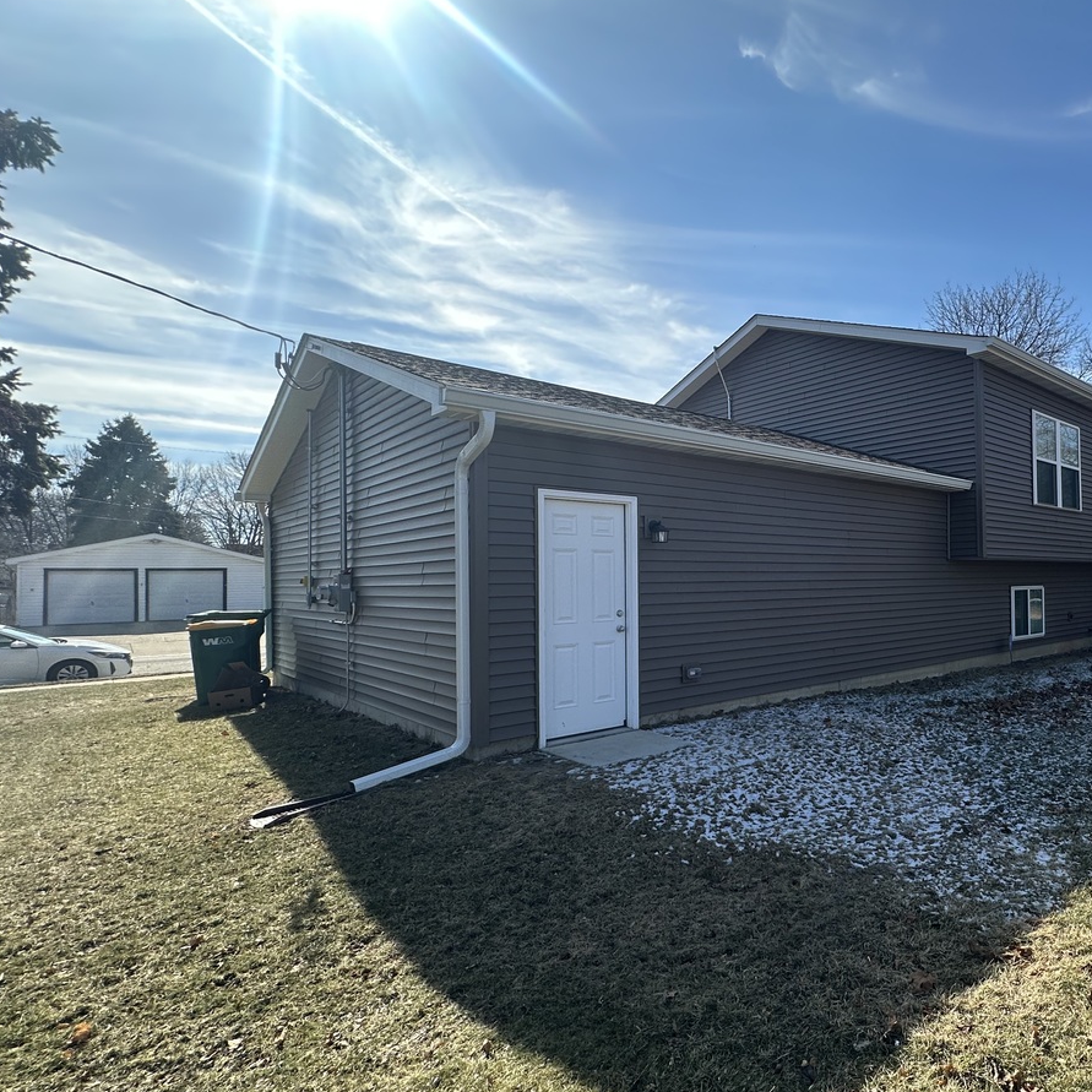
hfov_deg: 69.4
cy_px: 570
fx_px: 714
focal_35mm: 20
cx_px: 831
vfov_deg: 74.8
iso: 40
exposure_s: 1/831
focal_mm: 2.22
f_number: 2.2
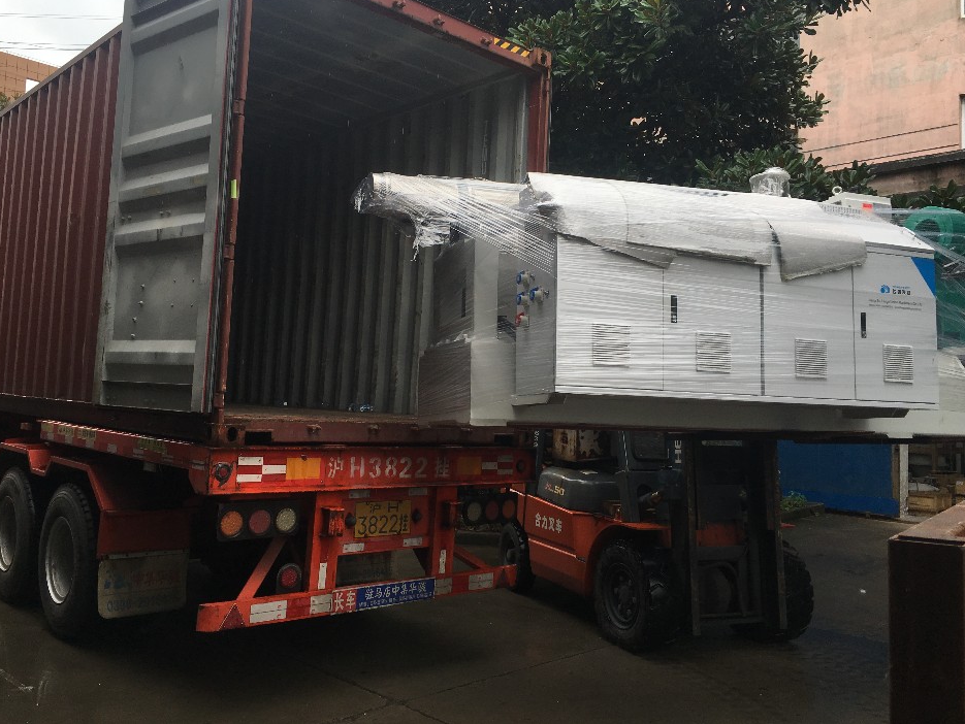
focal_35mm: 31
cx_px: 474
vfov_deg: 45.4
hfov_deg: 58.3
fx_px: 865
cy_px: 339
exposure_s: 1/516
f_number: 2.2
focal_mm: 4.15
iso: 25
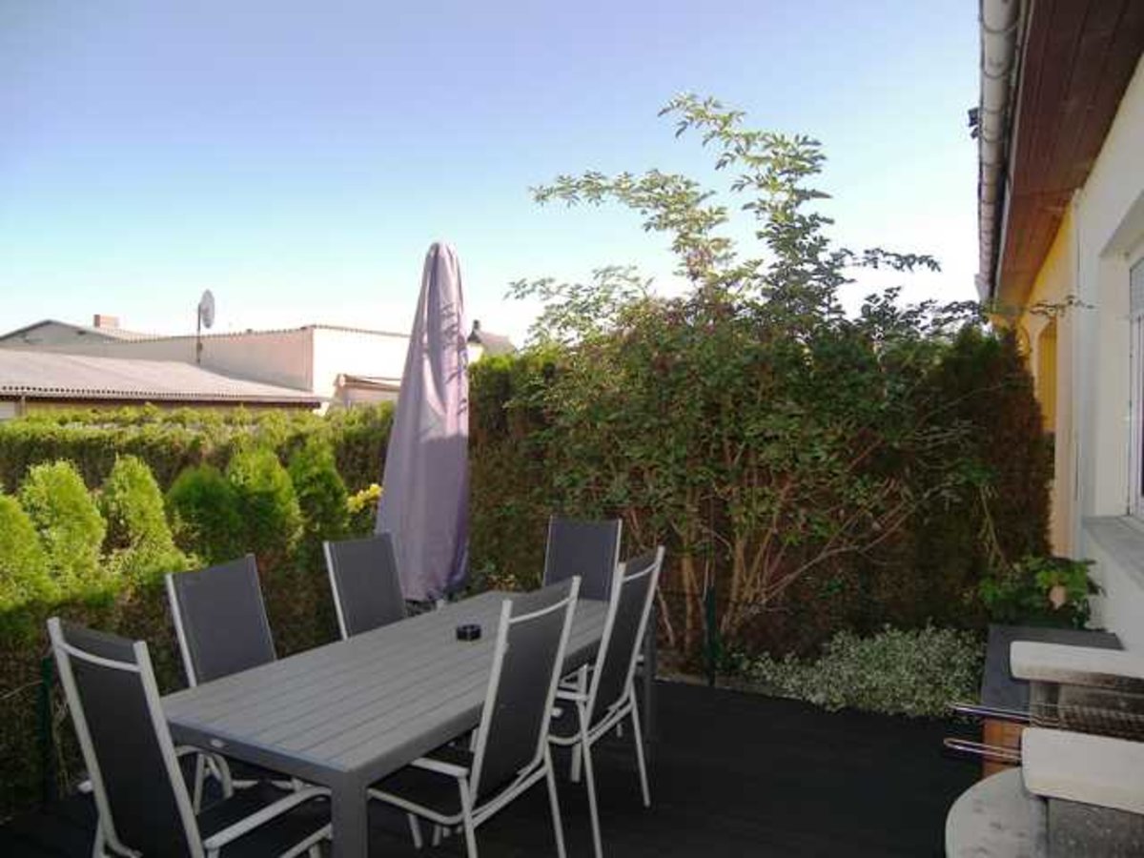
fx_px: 793
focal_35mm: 24
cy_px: 429
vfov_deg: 56.8
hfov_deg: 71.6
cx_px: 572
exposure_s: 1/320
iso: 50
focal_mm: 5
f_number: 2.8
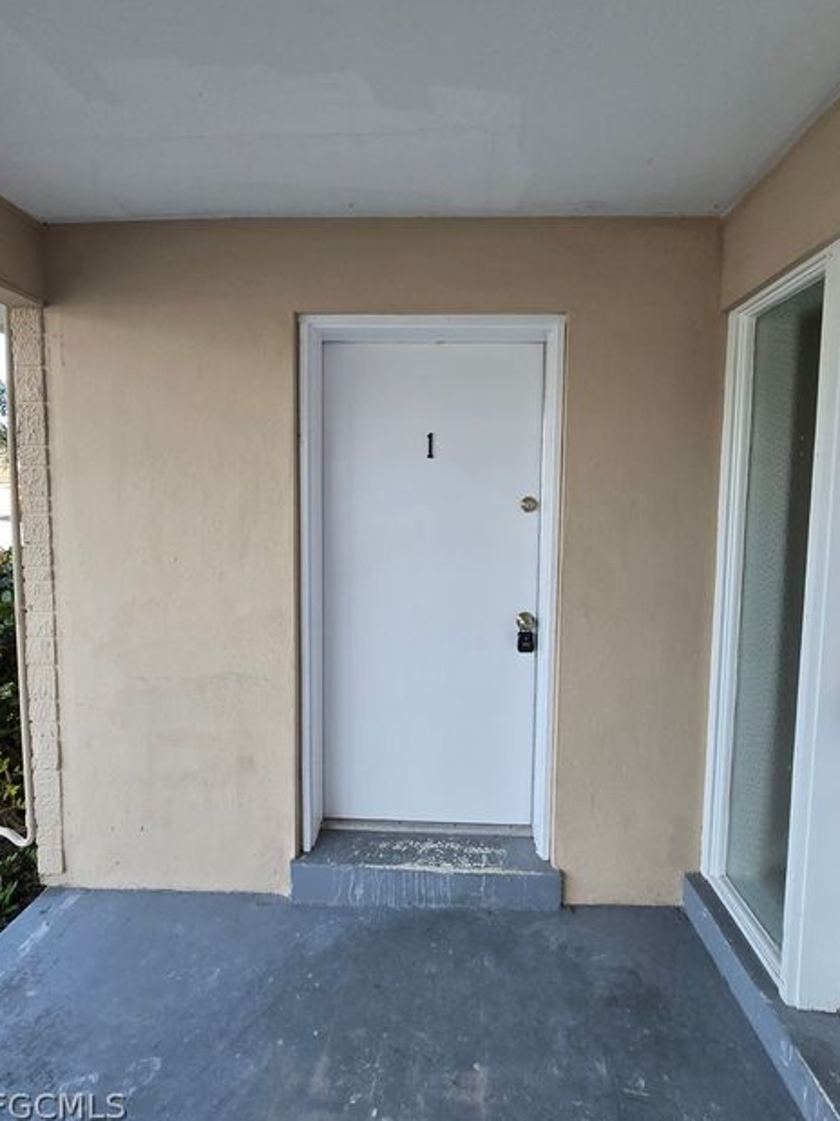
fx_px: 453
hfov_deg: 85.6
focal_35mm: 14
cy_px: 530
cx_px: 431
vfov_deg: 102.0
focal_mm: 2.2
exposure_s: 1/359
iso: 160
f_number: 2.2
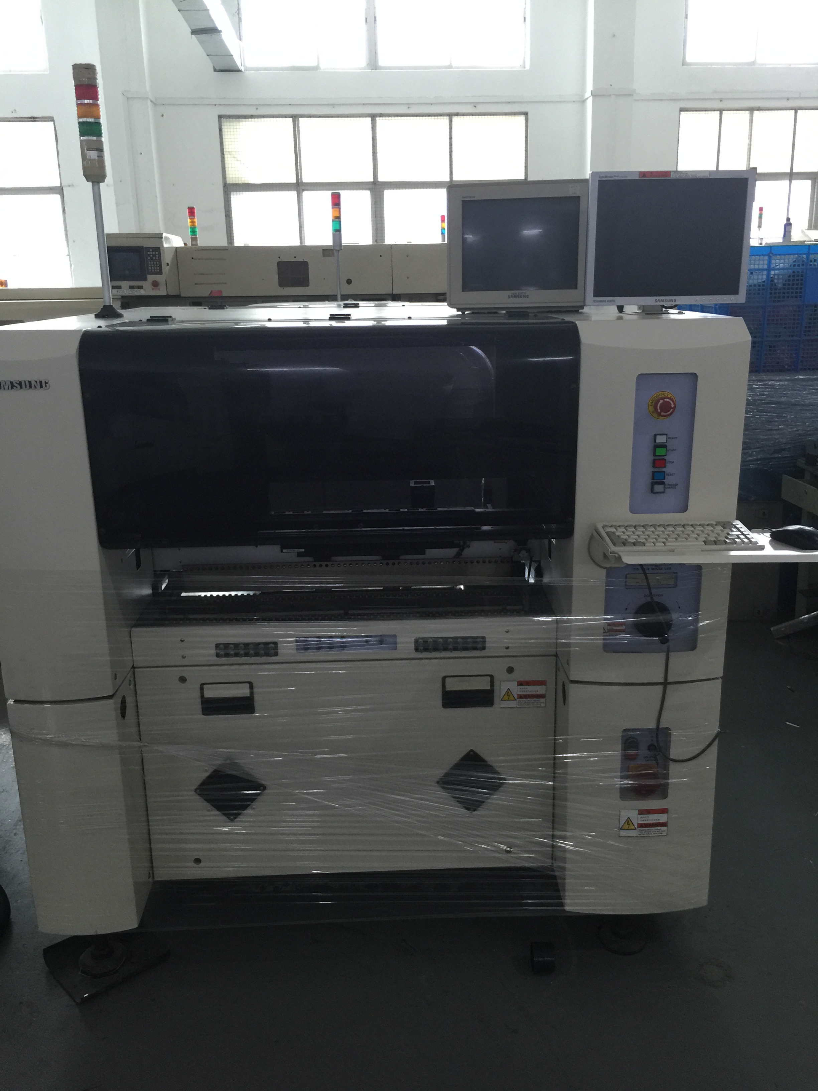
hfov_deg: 48.2
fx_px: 914
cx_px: 409
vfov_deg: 61.7
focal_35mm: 29
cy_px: 546
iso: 80
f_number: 2.2
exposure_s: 1/17
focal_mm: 4.15
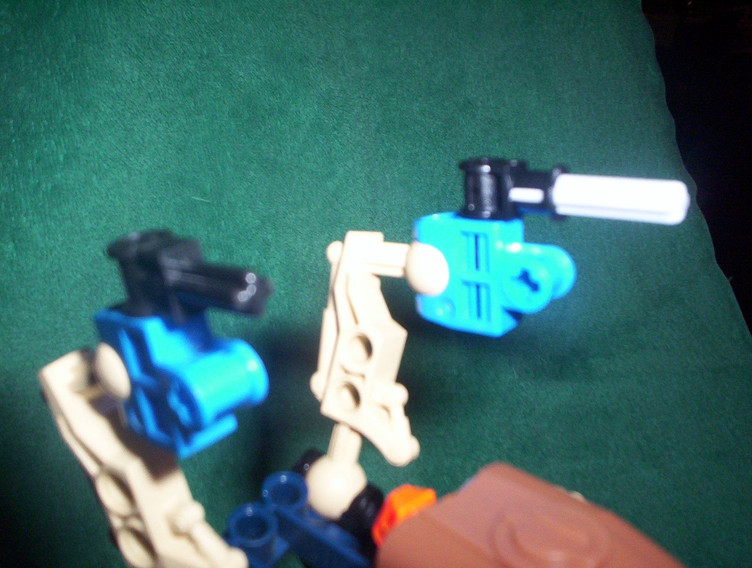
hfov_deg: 48.9
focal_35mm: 38
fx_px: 827
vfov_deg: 37.9
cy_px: 284
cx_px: 376
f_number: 4.5
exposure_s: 1/60
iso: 140
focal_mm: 4.99
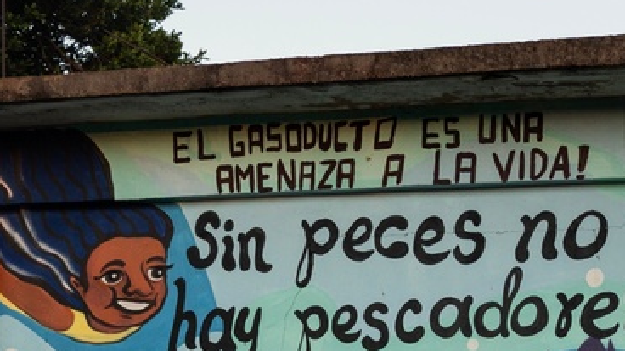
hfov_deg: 20.4
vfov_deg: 11.3
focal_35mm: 102
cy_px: 557
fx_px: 1690
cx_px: 608
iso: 400
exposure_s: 1/500
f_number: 5.6
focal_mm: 35
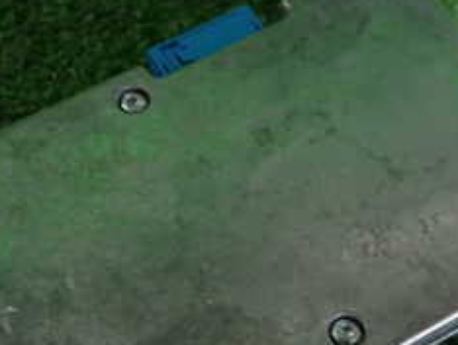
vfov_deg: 22.5
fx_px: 848
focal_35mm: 64
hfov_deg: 30.2
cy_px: 306
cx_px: 223
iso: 200
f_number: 2
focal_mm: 4.5
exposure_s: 1/60
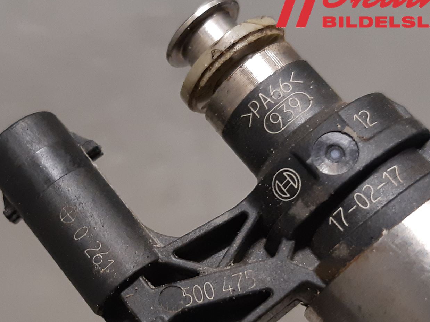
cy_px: 235
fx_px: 534
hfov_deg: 43.1
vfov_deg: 33.1
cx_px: 133
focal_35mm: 43
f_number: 1.7
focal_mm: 3.93
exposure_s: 1/50
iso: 200
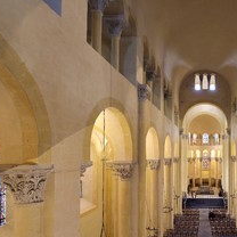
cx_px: 204
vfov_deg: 64.0
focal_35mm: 24
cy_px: 150
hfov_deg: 57.7
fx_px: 186
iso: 400
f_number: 7.1
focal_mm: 14
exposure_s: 1/1.25
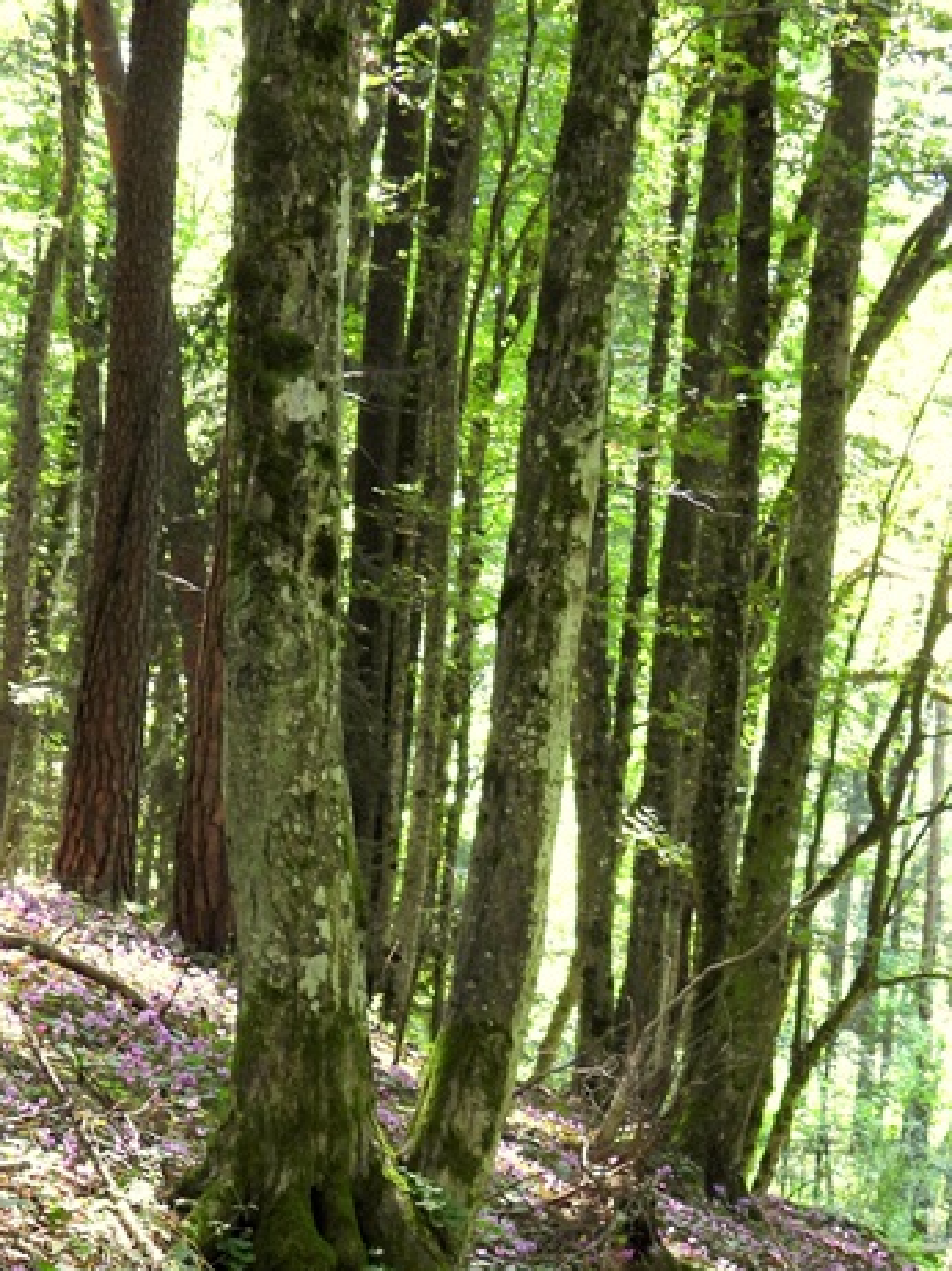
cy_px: 1087
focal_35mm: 104
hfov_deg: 14.2
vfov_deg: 18.7
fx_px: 3817
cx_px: 418
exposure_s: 1/30
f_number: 3.5
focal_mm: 10.7
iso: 160
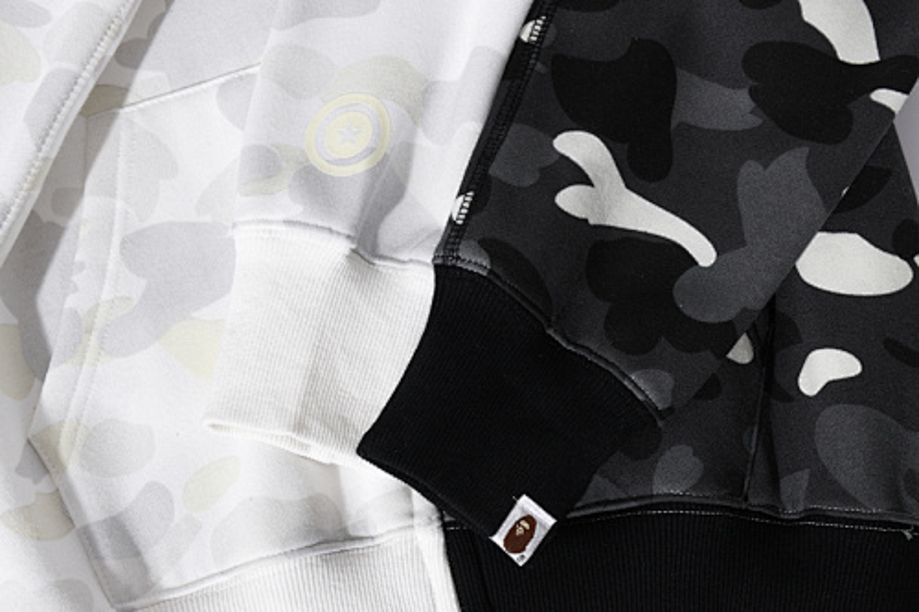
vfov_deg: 21.6
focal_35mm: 63
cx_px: 460
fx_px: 1608
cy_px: 306
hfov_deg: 31.9
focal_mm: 42
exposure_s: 1/100
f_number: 9
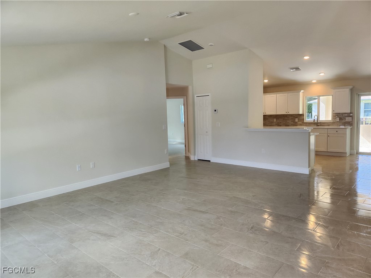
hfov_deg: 71.6
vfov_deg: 56.8
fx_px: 257
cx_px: 186
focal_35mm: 24
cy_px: 139
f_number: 1.8
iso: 100
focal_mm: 5
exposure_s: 1/120
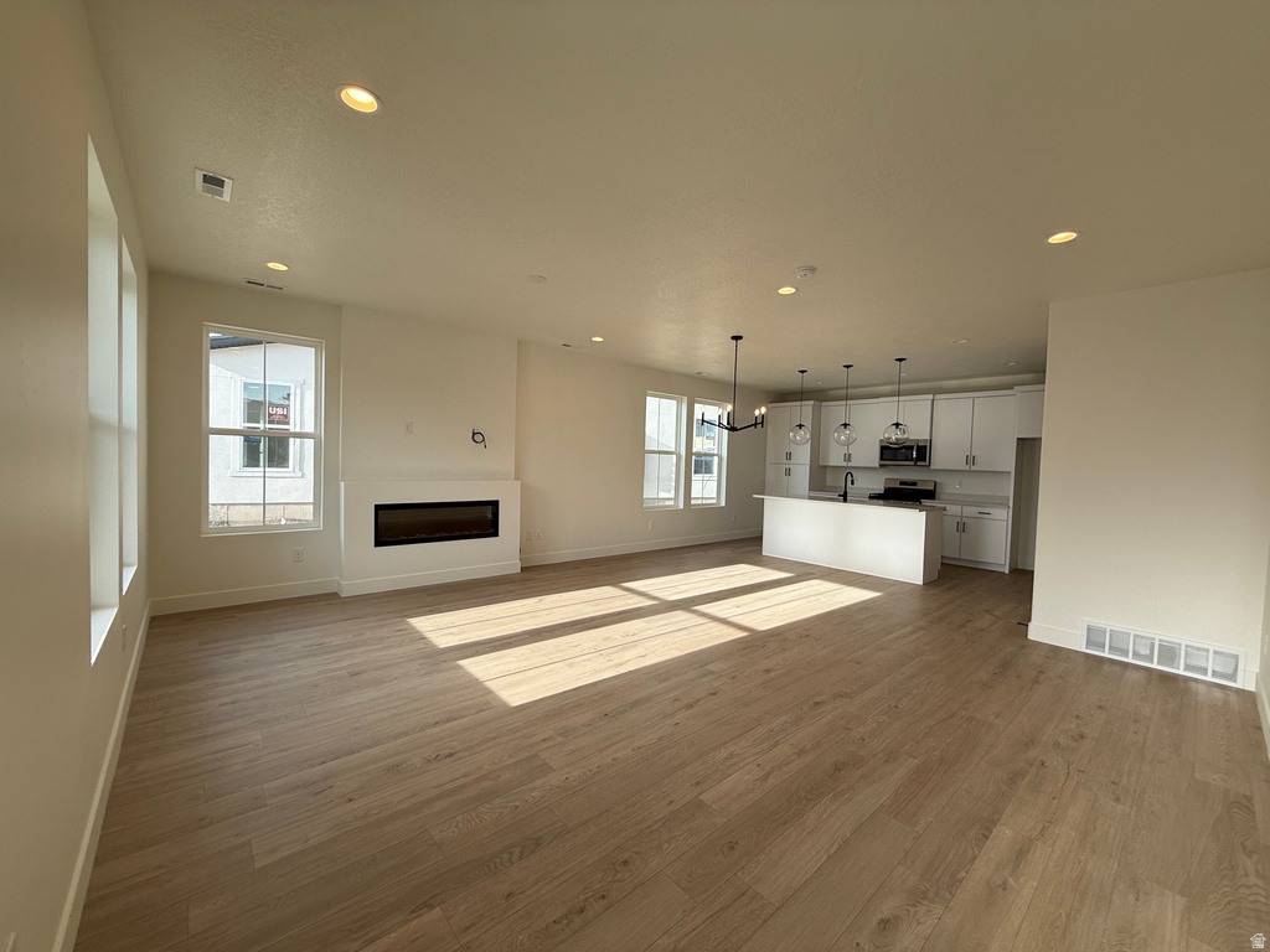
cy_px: 476
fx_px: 514
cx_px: 635
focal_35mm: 14
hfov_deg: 102.1
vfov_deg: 85.7
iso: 50
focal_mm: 2.22
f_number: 2.2
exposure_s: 1/257
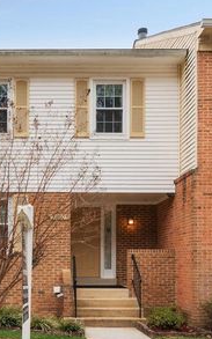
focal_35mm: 40
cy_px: 186
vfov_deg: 49.2
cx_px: 68
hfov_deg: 31.7
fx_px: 370
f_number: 8
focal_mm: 23
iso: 1250
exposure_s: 1/250
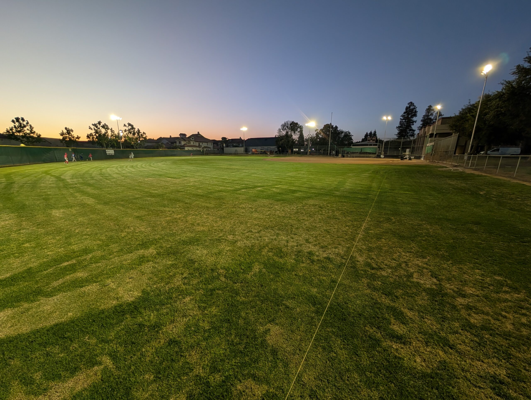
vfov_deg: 94.6
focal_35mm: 12
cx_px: 266
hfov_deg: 110.5
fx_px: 184
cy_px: 200
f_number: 1.7
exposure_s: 1/52.7
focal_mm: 2.02
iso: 52
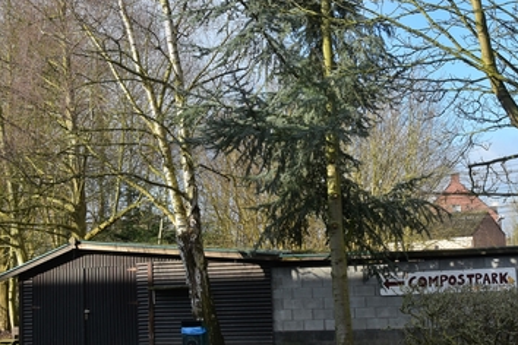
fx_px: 878
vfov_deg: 22.2
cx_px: 309
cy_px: 132
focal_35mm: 61
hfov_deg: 32.8
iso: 180
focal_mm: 24
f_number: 11
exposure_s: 1/125
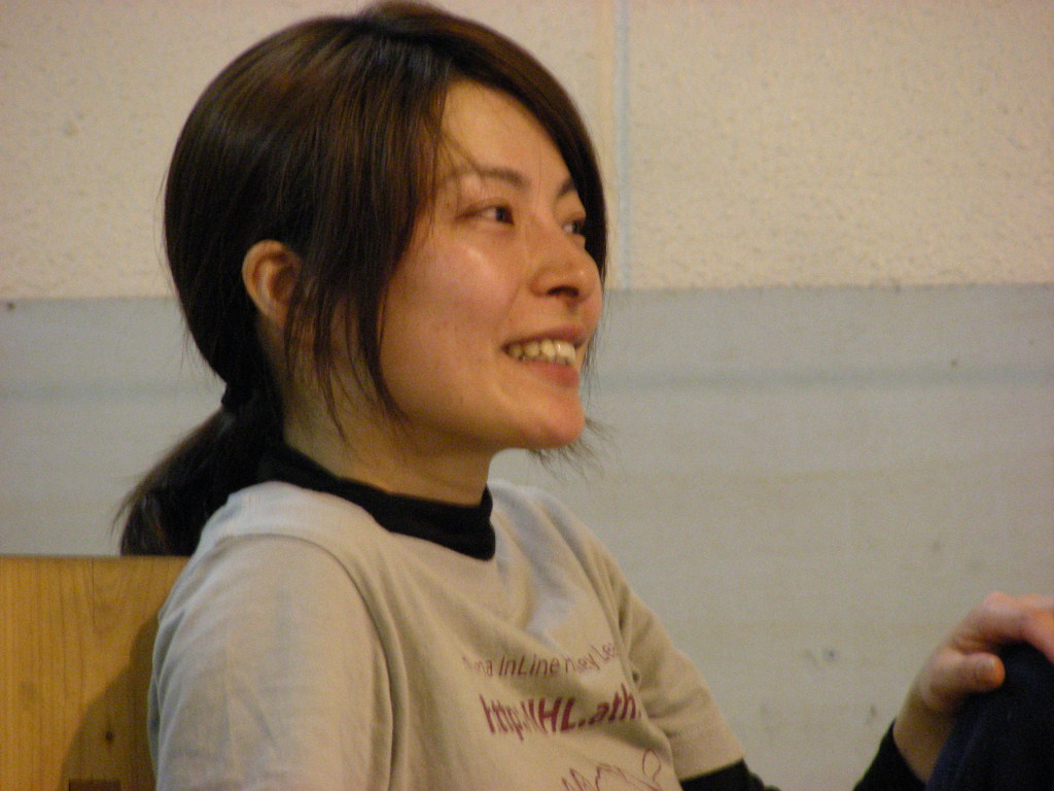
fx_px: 9409
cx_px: 527
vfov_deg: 4.8
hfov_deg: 6.4
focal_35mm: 309
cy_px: 396
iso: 473
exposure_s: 1/15
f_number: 3.5
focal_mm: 51.6
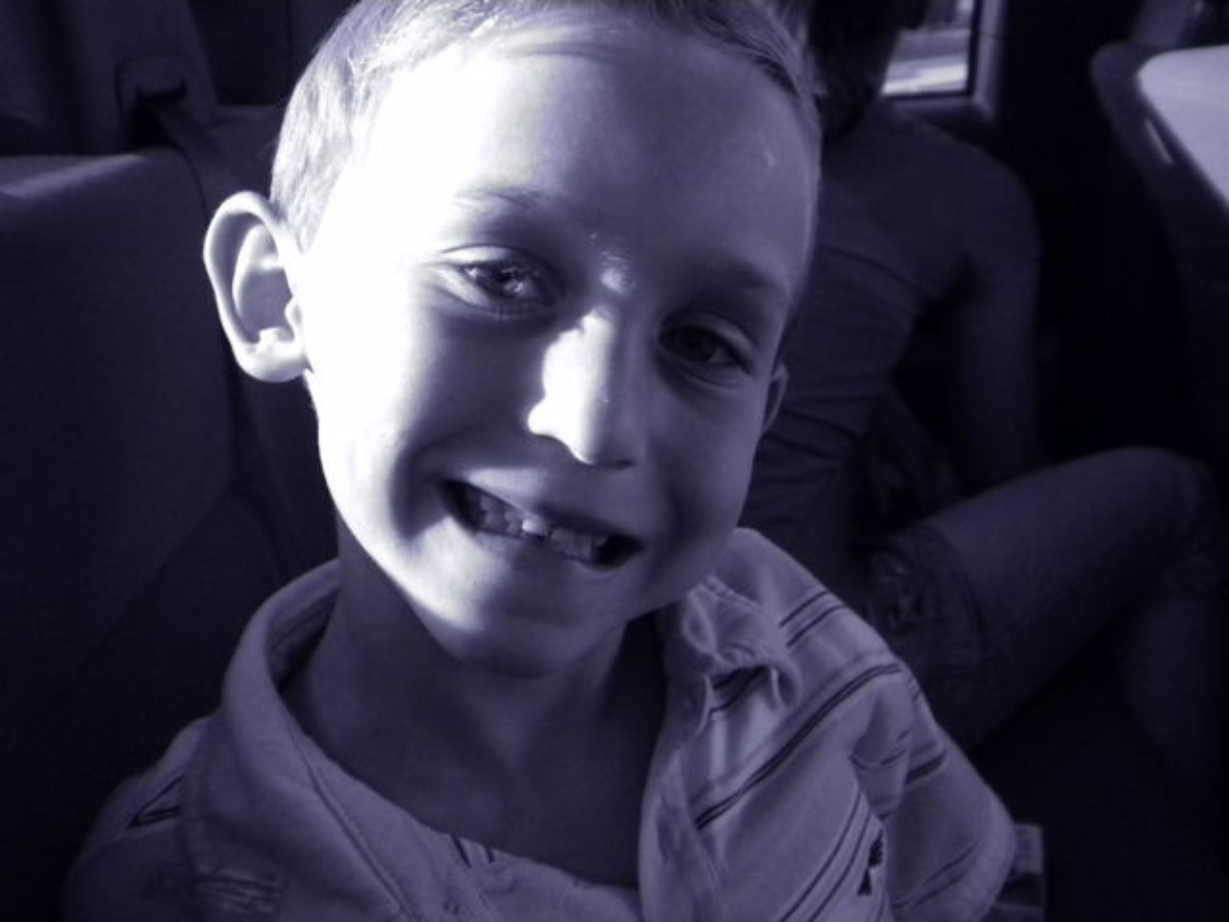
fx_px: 1243
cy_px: 461
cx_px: 614
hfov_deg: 52.6
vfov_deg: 40.7
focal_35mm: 35
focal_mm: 6.3
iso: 400
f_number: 3.1
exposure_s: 1/402
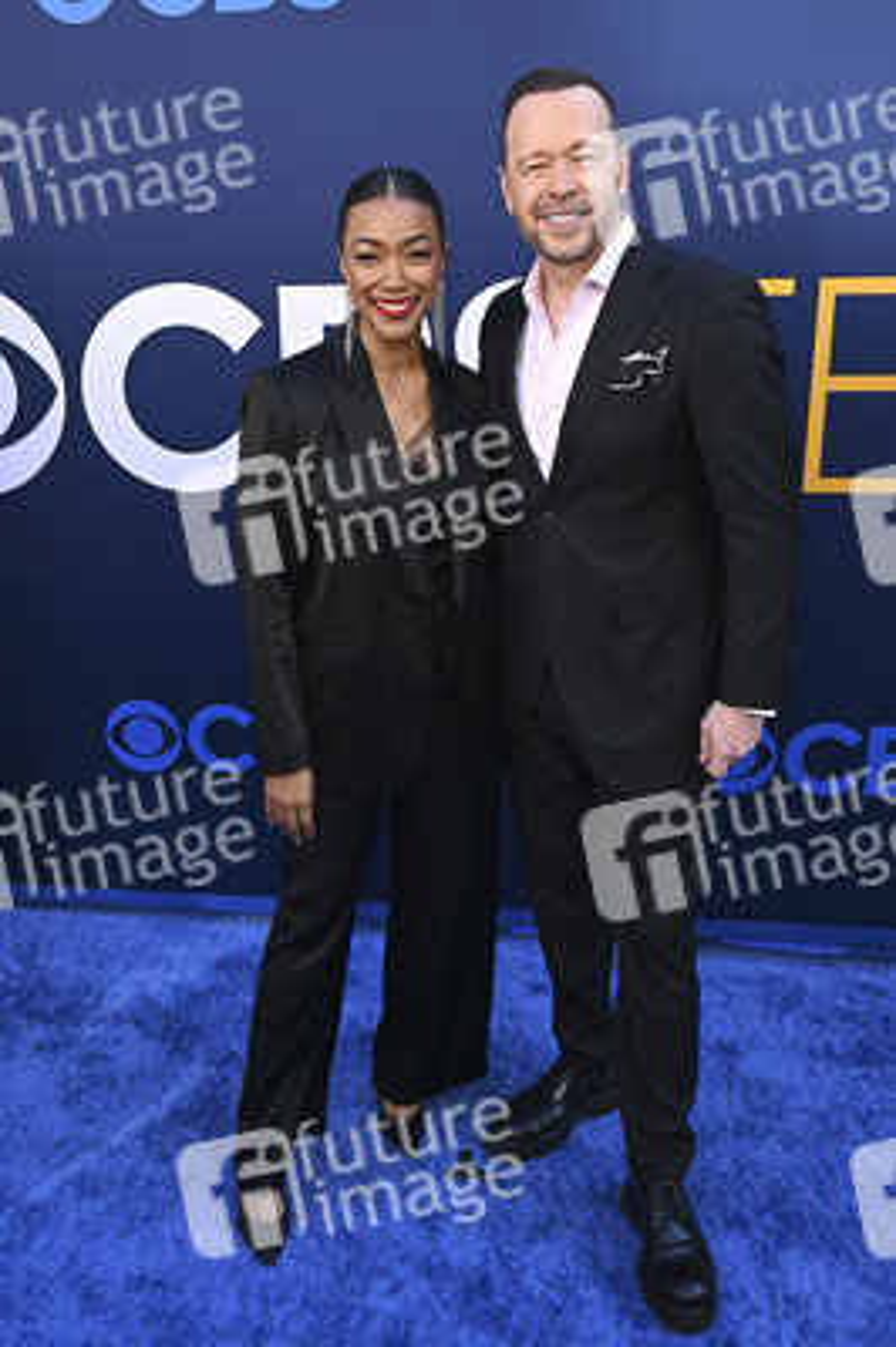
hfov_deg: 42.3
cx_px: 448
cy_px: 674
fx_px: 1159
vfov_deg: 60.3
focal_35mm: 31
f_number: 5.6
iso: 320
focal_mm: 31
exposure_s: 1/200
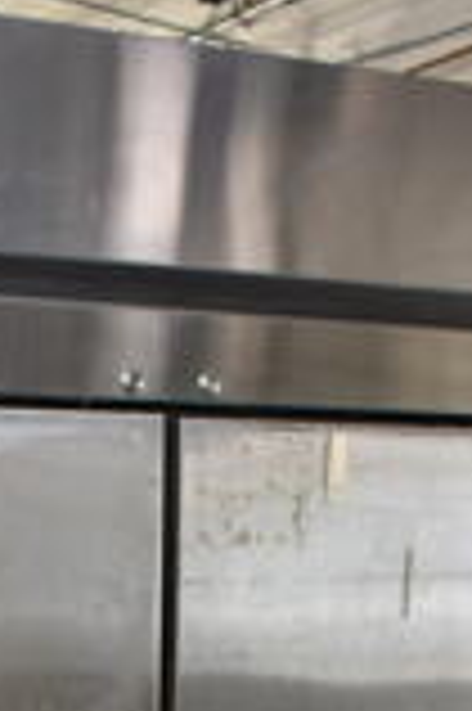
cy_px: 961
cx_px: 40
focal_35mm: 82
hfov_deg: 16.4
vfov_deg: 21.9
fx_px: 1616
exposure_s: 1/30
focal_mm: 18
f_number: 3.5
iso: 360
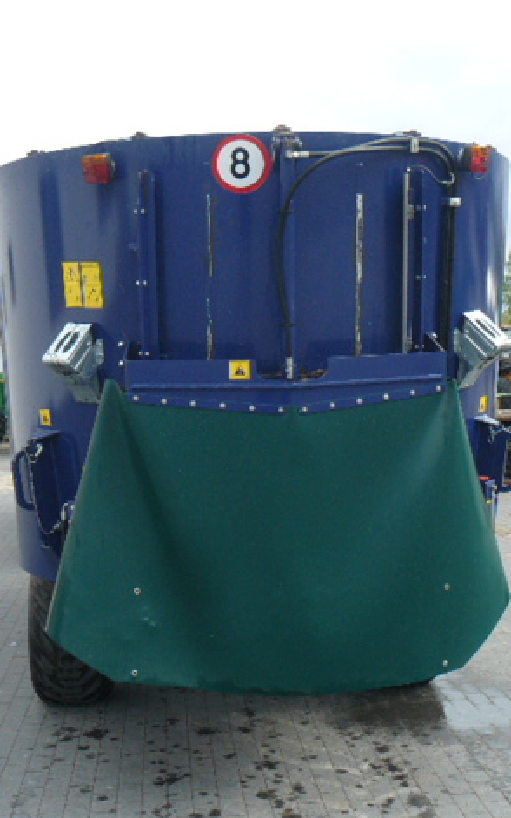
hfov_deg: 24.9
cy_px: 402
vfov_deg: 38.9
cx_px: 235
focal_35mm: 52
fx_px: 1158
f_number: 4
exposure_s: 1/250
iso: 100
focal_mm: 6
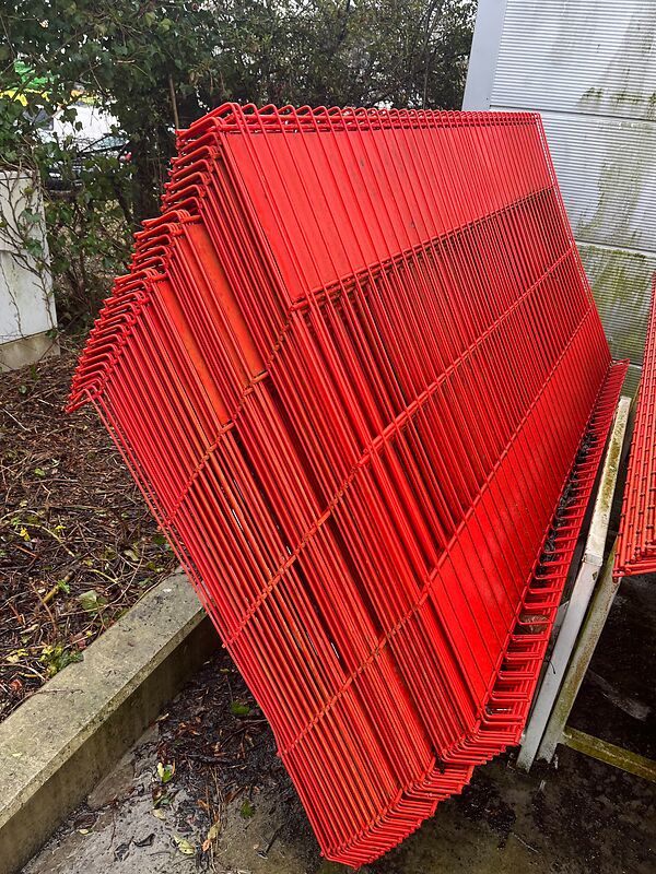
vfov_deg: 67.3
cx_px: 328
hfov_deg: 53.1
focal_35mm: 26
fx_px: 657
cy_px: 437
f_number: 1.6
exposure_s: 1/121
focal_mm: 5.1
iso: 80
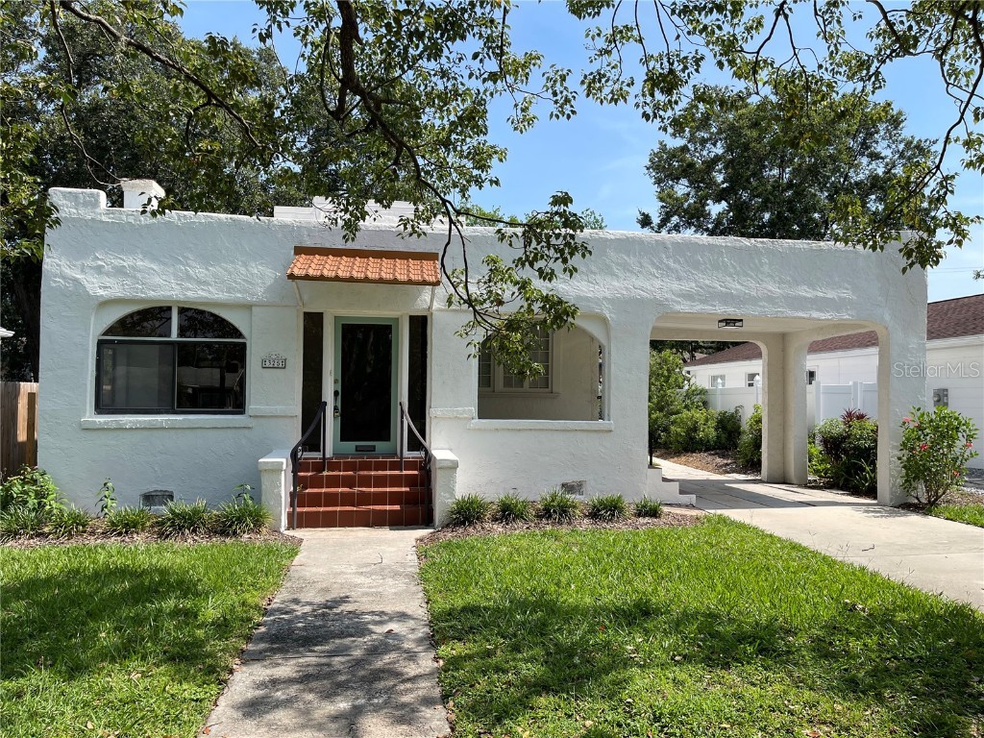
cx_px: 492
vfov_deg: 53.1
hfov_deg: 67.3
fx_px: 739
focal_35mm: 26
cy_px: 369
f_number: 1.6
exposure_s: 1/2488
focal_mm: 5.1
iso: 32
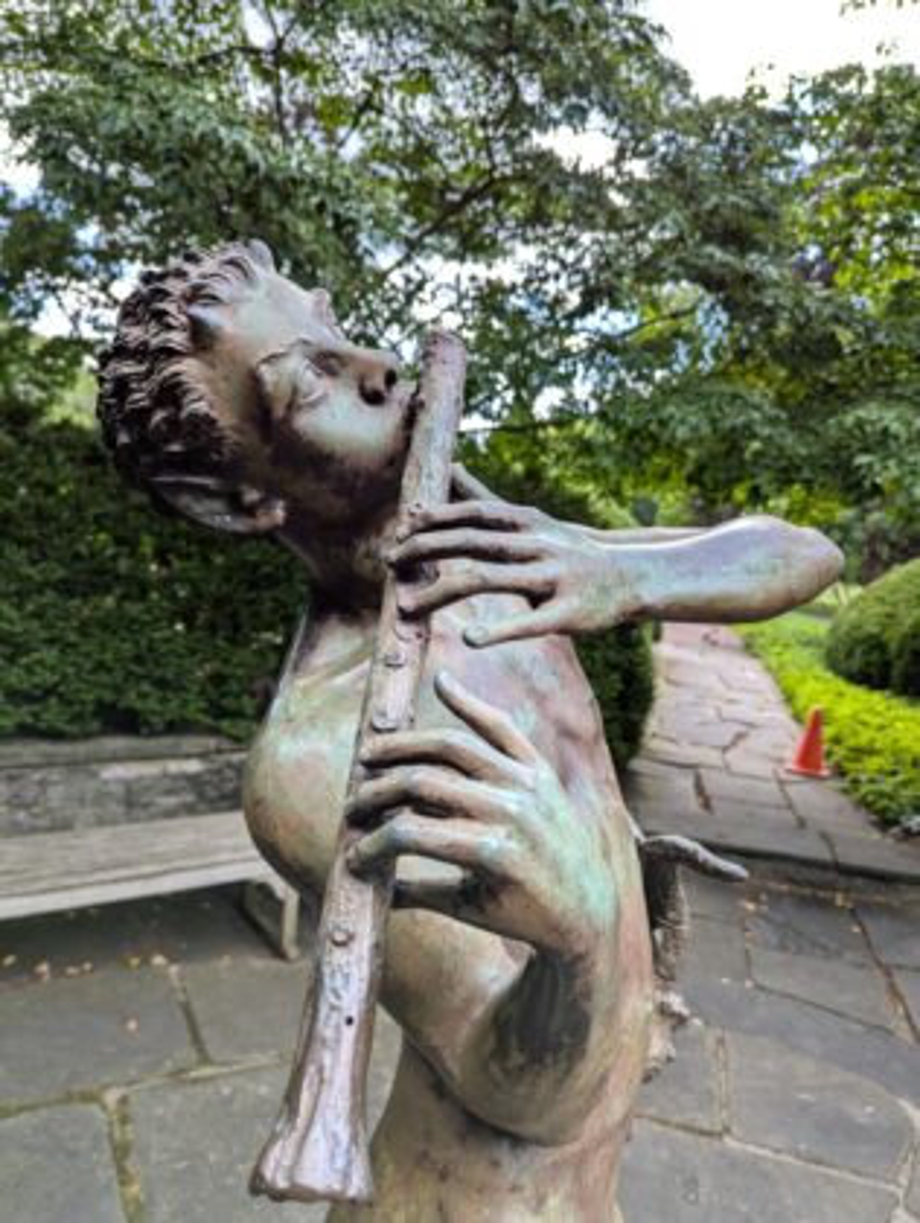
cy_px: 612
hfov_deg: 56.9
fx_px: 849
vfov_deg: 71.5
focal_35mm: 24
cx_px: 460
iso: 58
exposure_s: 1/456
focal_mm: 6.81
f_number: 1.85
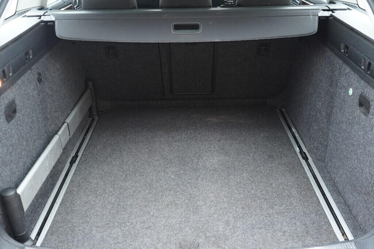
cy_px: 124
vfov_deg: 36.9
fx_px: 374
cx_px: 187
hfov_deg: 53.1
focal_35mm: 36
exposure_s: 1/40
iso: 800
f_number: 2.8
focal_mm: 24
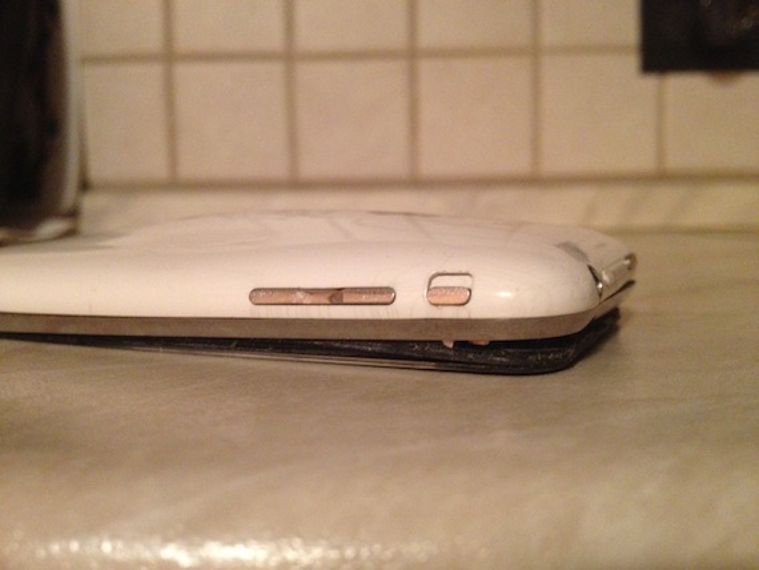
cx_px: 380
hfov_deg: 52.6
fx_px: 768
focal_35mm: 35
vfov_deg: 40.7
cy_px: 285
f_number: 2.4
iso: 400
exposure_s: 1/15
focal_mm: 4.28
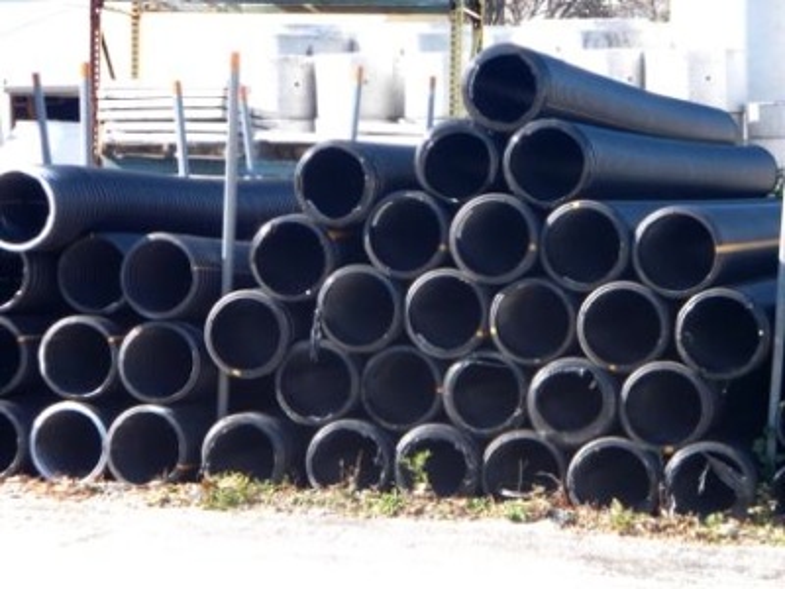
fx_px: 2585
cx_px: 392
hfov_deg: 17.3
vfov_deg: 13.0
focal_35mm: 114
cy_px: 294
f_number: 5
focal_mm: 20.1
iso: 80
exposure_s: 1/125
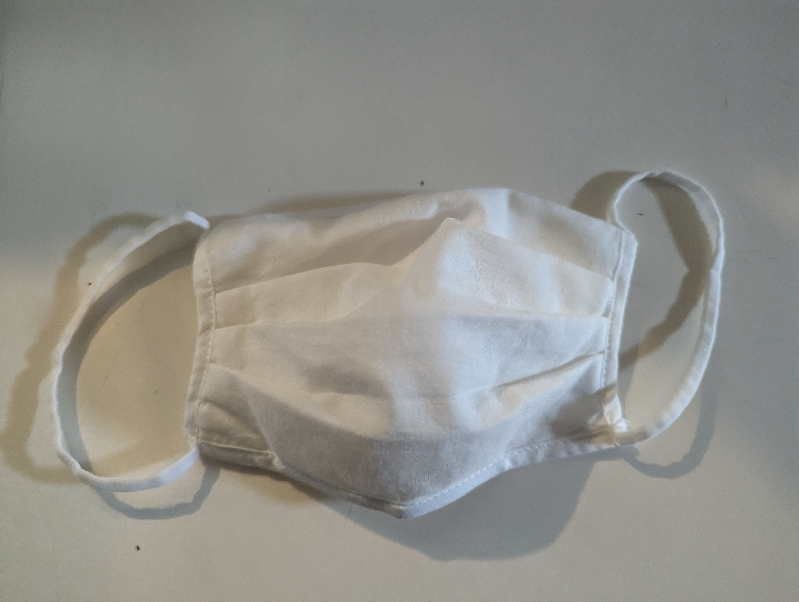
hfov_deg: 71.5
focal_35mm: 24
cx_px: 400
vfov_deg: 56.9
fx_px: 555
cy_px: 301
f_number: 1.85
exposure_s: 1/49
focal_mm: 6.81
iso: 3075
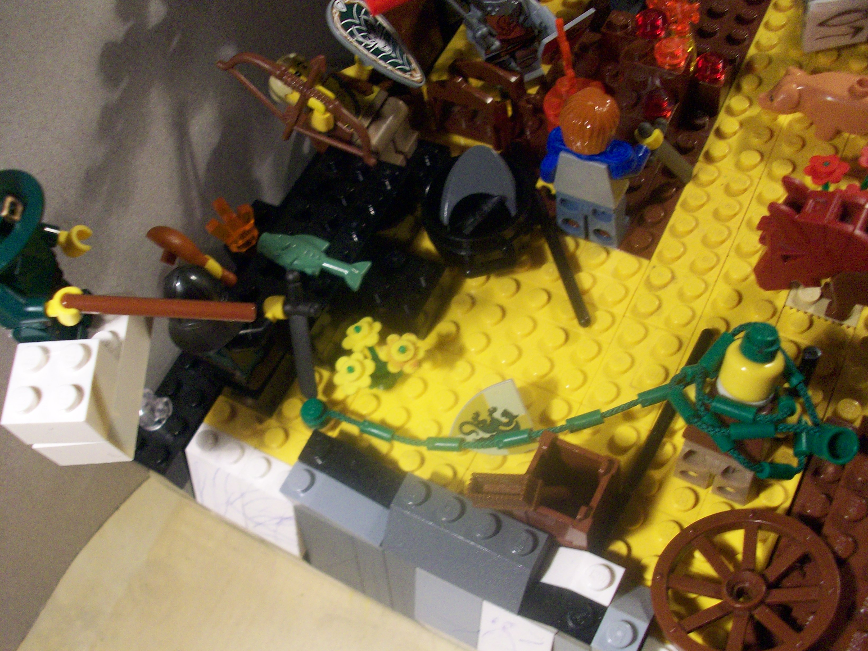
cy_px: 326
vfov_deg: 41.8
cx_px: 434
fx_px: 853
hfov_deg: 54.0
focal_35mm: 34
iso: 119
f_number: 2.8
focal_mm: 5.7
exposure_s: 1/60
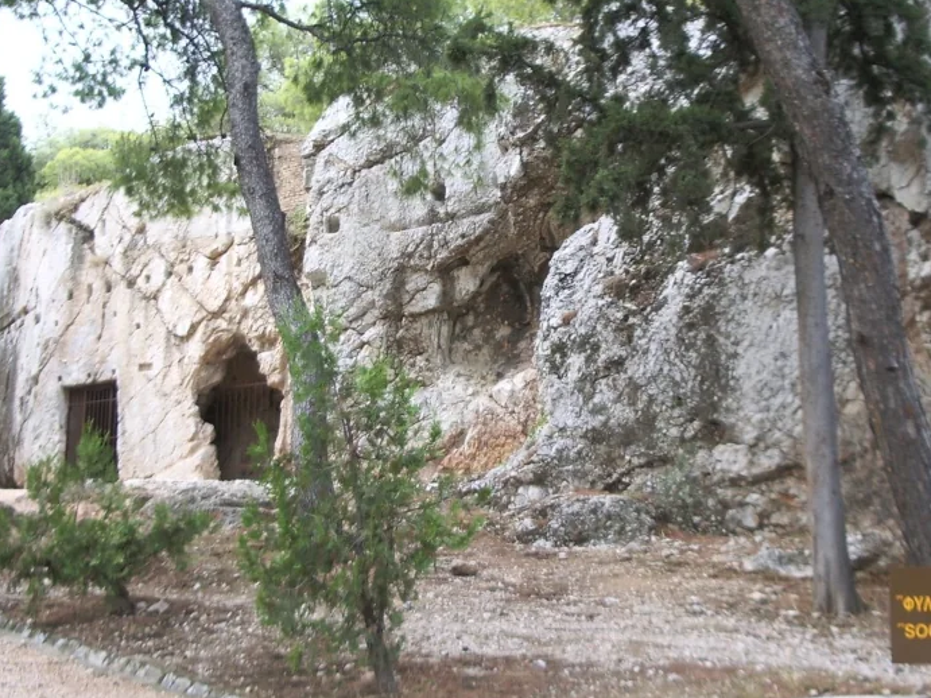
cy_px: 369
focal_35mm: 57
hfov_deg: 33.8
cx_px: 500
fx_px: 1533
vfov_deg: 25.6
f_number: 2.8
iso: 50
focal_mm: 6.8
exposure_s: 1/125
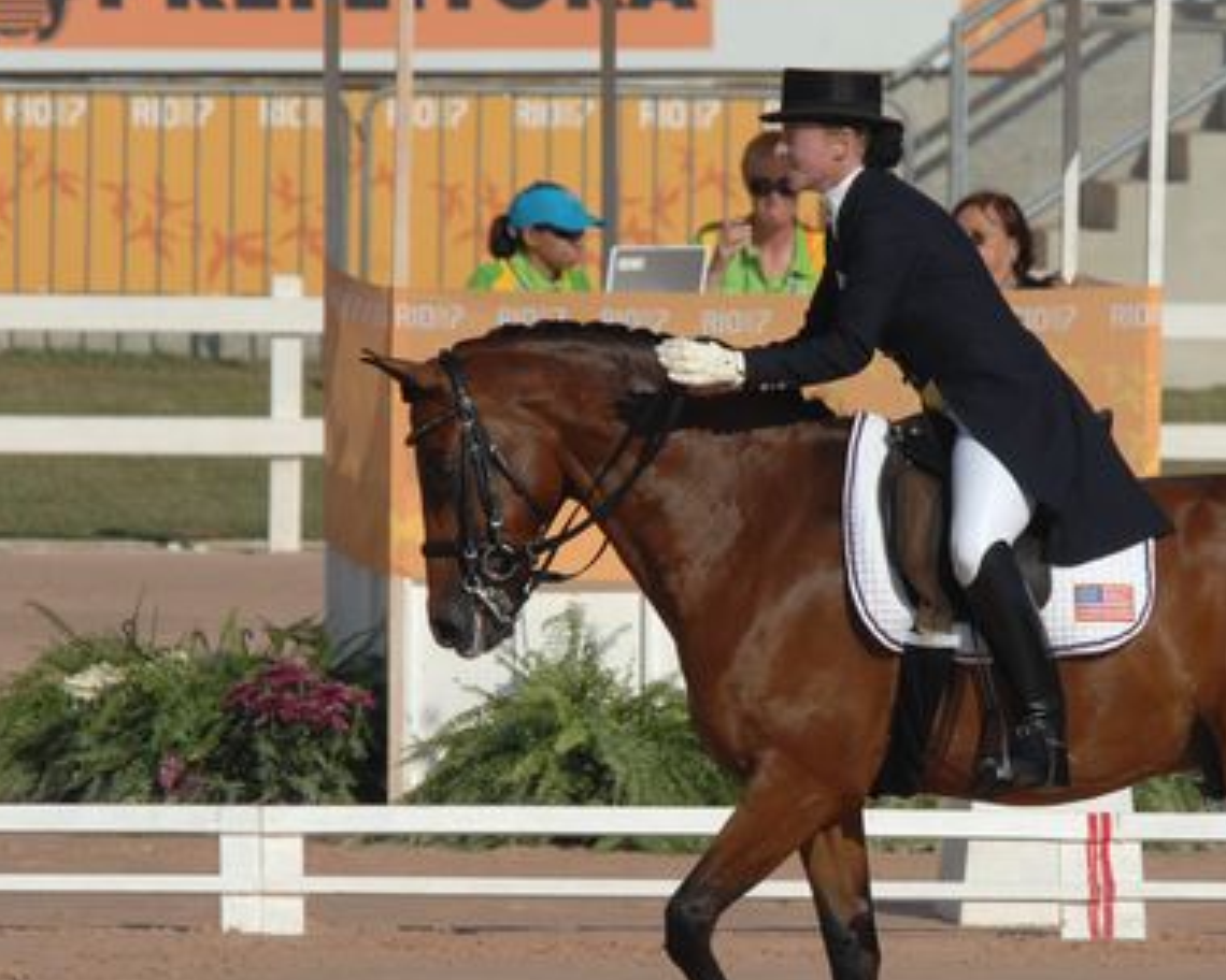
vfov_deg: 2.1
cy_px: 543
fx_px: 26633
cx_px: 839
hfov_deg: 2.6
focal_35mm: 734
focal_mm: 310
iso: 200
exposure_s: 1/640
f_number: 9.5
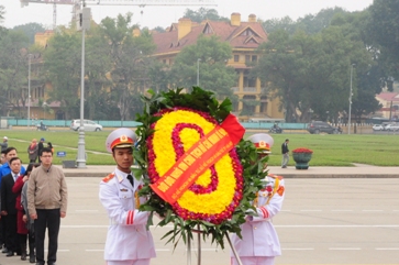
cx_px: 70
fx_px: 1207
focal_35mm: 109
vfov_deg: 12.5
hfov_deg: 18.6
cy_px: 187
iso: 500
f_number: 13
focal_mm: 35
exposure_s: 1/125
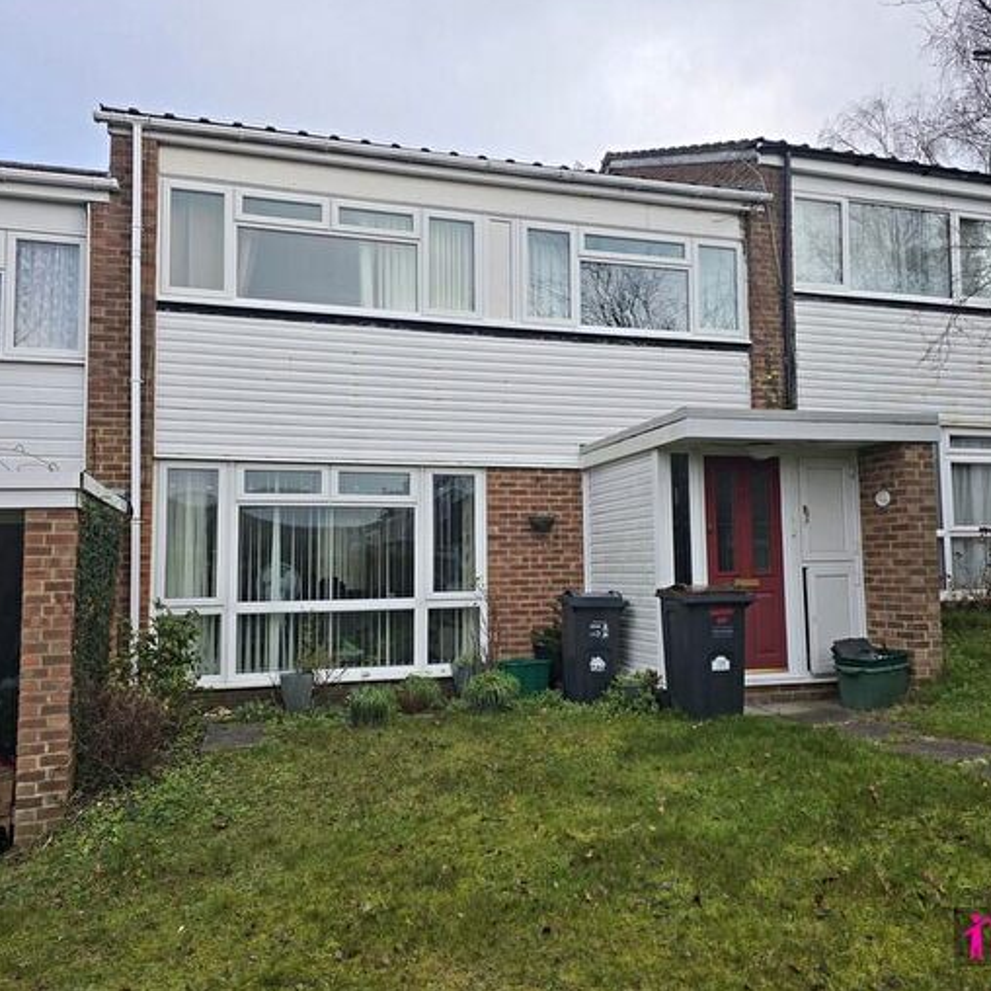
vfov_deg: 57.3
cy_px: 485
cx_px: 511
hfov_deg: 57.3
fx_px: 907
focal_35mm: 28
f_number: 1.7
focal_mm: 6.3
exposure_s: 1/180
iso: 12
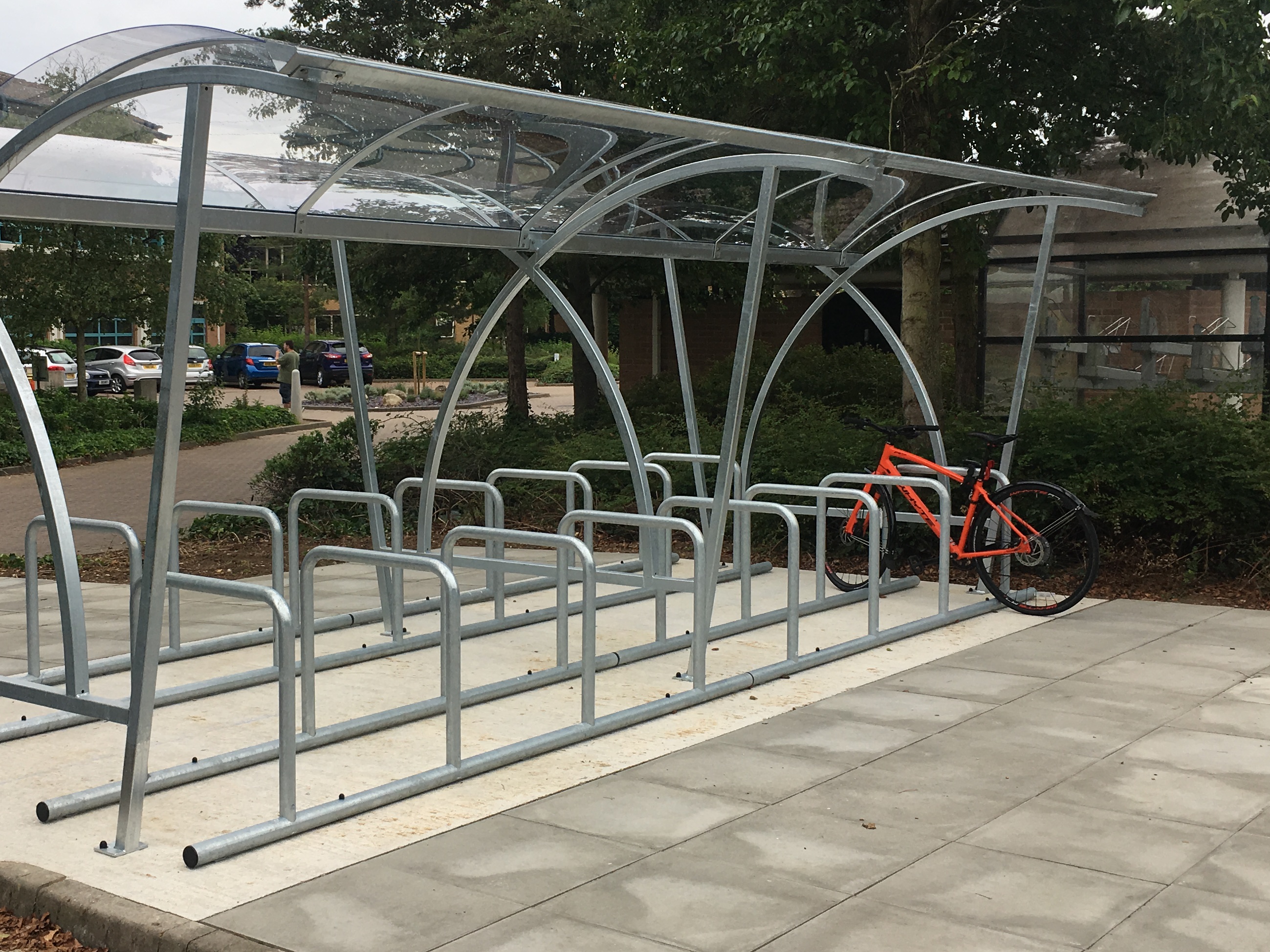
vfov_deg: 32.2
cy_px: 440
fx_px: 1651
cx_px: 485
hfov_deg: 41.8
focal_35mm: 45
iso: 25
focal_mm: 4.15
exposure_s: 1/290
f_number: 2.2
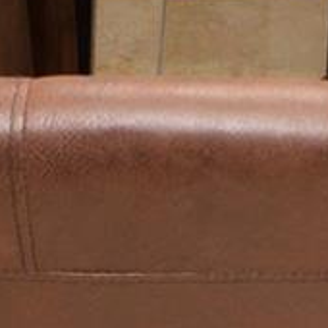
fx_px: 1544
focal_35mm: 144
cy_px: -605
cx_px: 228
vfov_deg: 9.7
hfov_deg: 12.1
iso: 400
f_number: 4.5
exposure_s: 1/80
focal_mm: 12
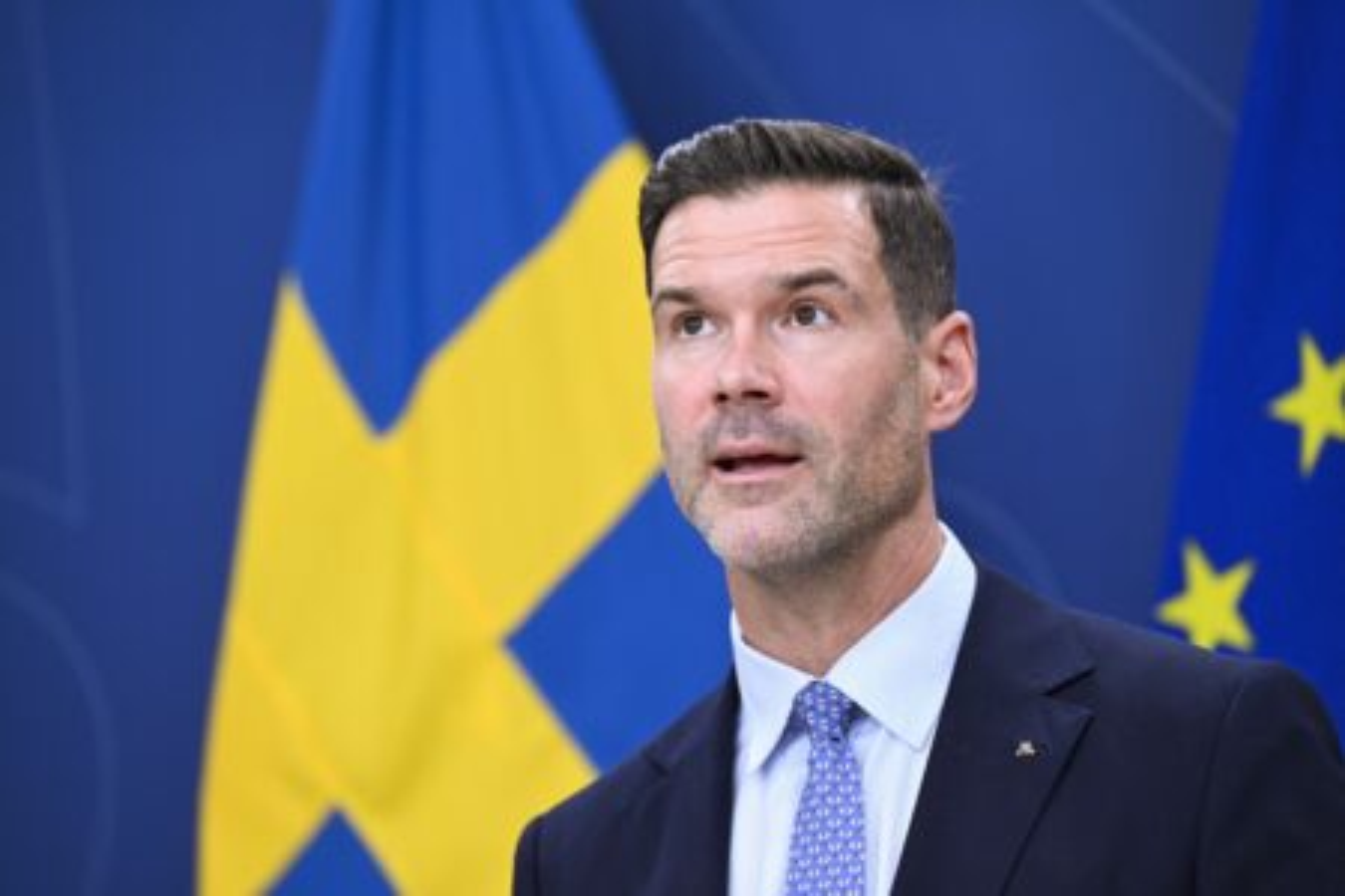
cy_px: 448
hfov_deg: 11.7
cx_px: 672
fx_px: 6538
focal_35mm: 175
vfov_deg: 7.8
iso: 2500
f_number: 4
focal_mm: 175
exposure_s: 1/400
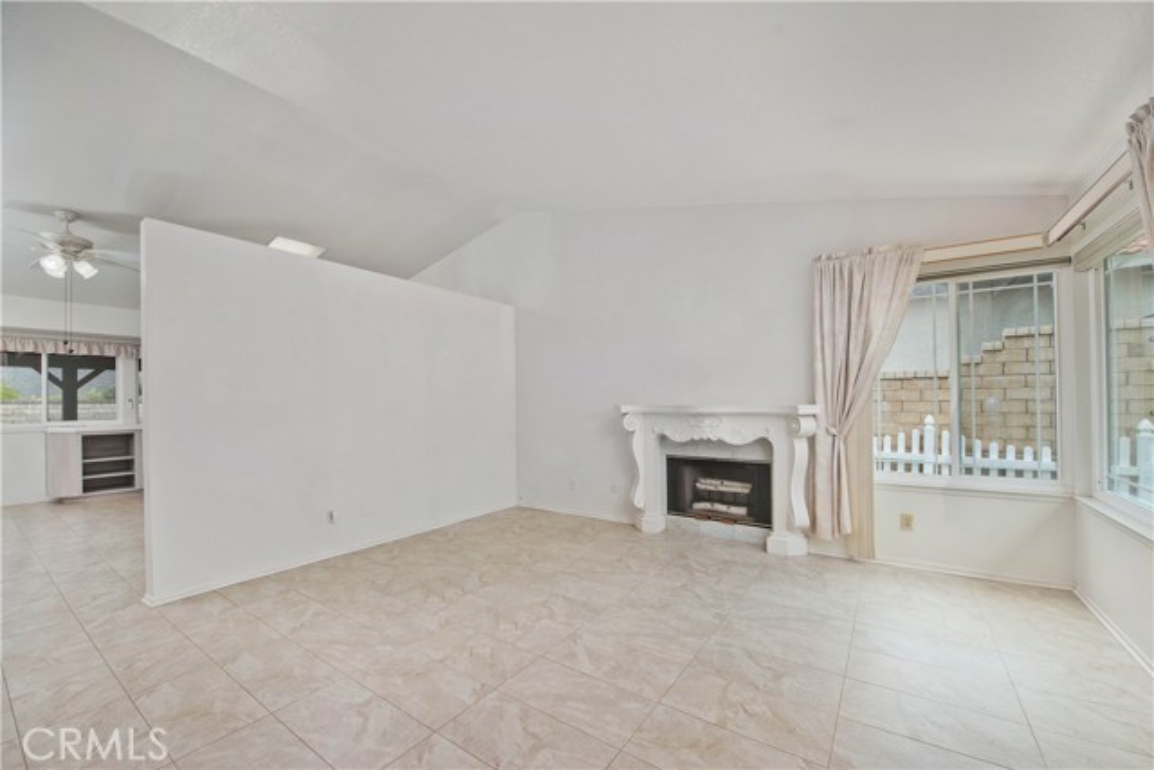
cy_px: 385
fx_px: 449
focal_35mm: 14
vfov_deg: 81.2
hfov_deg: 104.2
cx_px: 577
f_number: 5.6
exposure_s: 1/320
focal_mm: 14
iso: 400
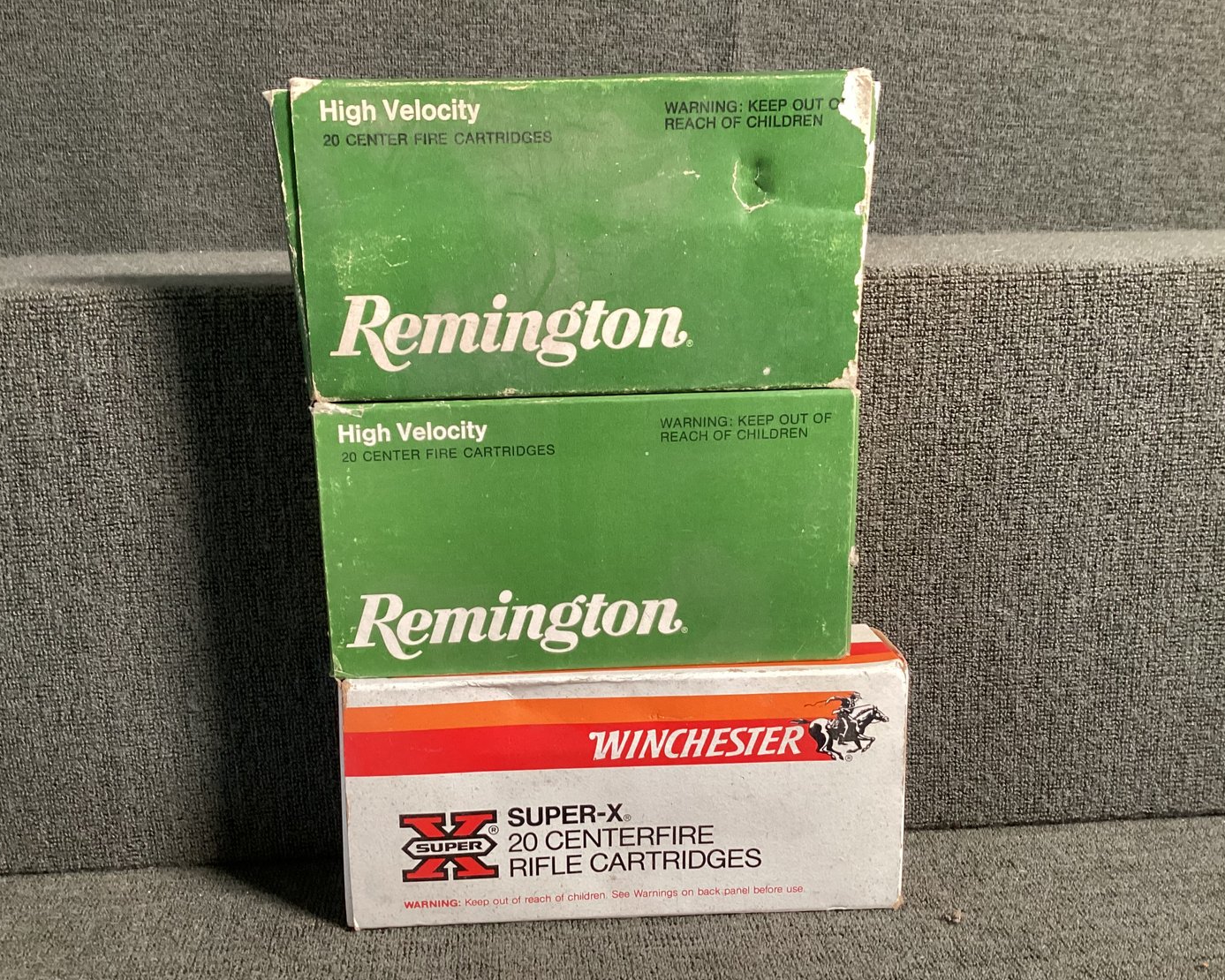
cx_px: 562
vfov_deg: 44.6
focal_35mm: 33
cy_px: 496
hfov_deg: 54.1
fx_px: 1197
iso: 250
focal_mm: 3.3
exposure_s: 1/60
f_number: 2.4
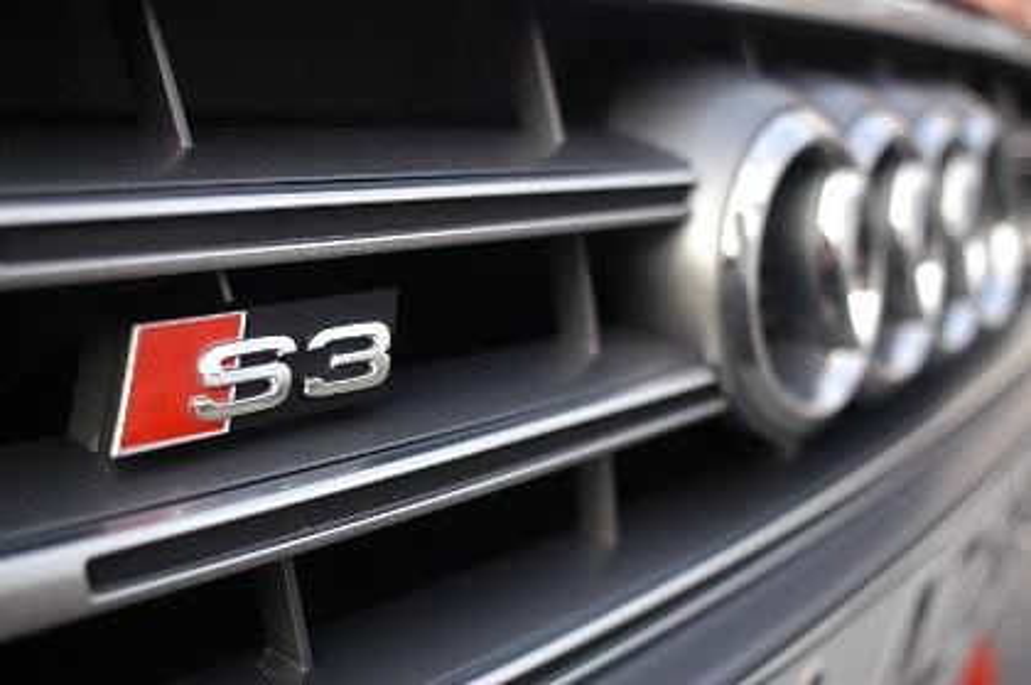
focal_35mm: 36
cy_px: 342
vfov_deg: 36.8
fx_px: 1030
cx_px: 516
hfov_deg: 53.2
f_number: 3.3
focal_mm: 24
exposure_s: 1/80
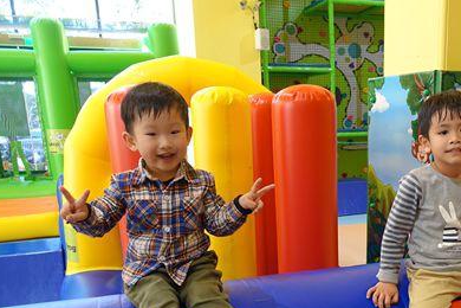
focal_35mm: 40
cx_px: 335
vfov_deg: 32.3
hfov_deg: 47.0
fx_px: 512
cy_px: 255
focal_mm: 8.8
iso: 125
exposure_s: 1/30
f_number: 2.8
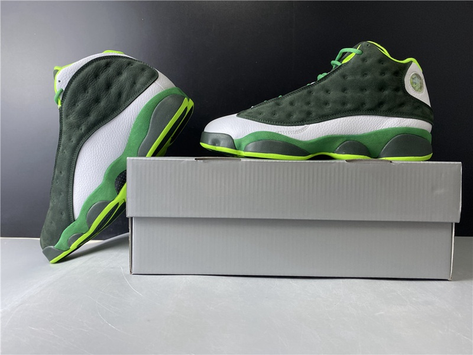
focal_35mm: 26
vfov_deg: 53.1
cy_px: 178
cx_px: 236
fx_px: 355
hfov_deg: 67.3
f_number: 1.8
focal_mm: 4.25
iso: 100
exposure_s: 1/100
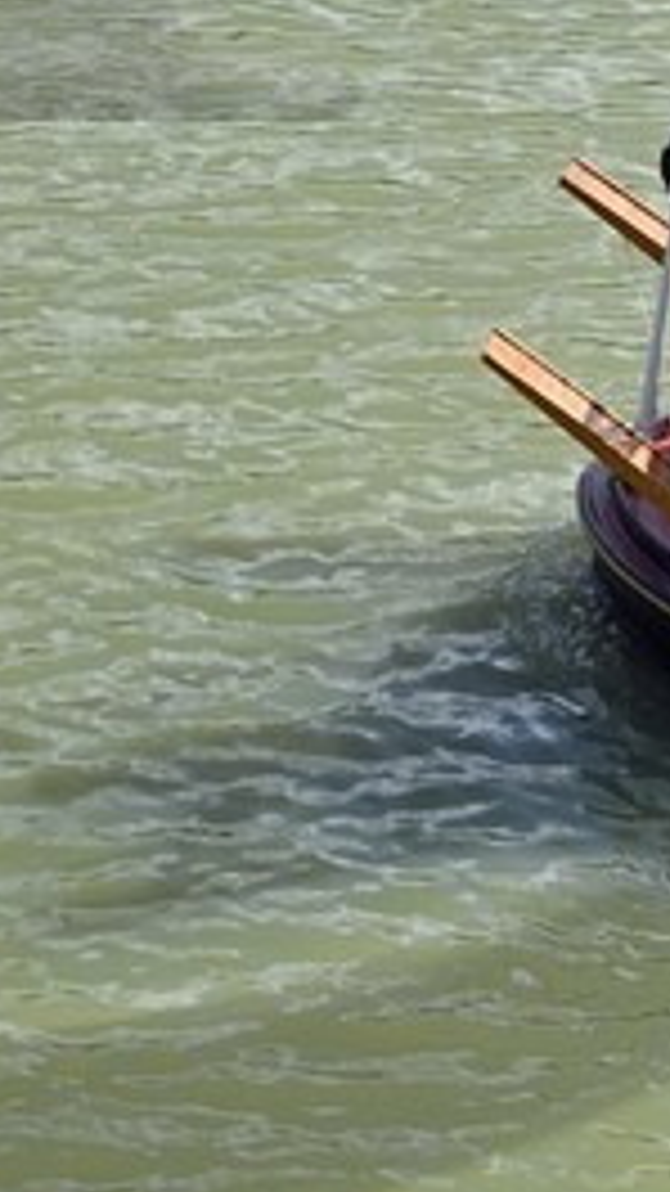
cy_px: -609
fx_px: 7203
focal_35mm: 228
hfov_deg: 5.3
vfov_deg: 9.2
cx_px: -157
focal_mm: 36
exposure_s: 1/320
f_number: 9
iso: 200
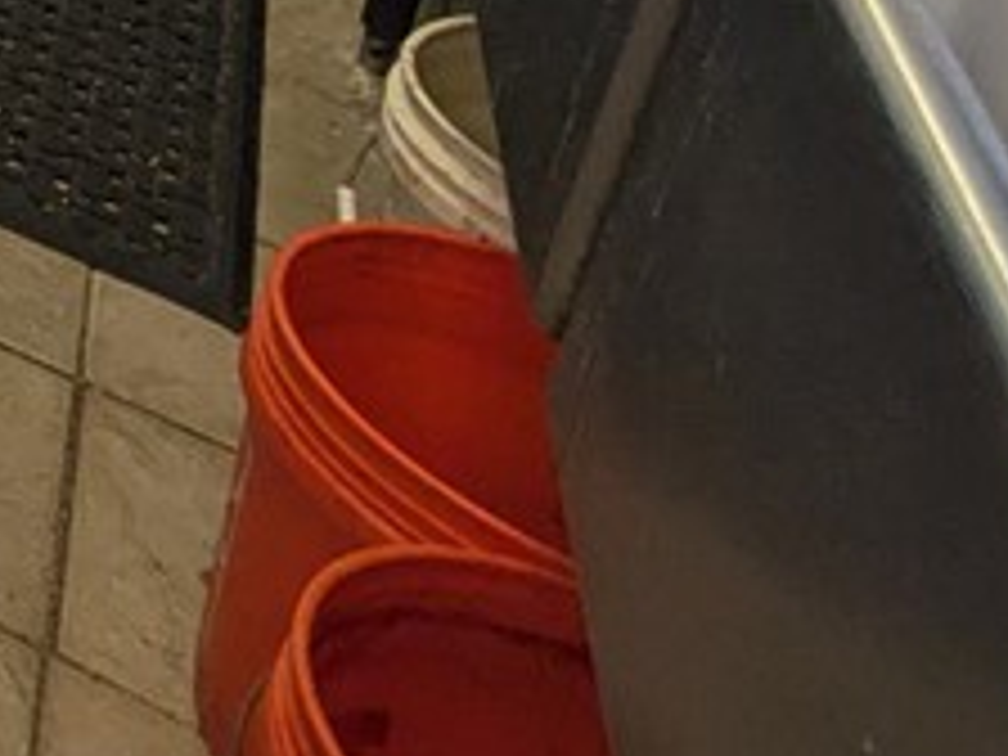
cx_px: -1168
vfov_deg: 17.0
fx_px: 1864
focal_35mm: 64
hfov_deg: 17.3
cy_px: -756
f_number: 2.2
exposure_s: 1/40
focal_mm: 1.83
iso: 93
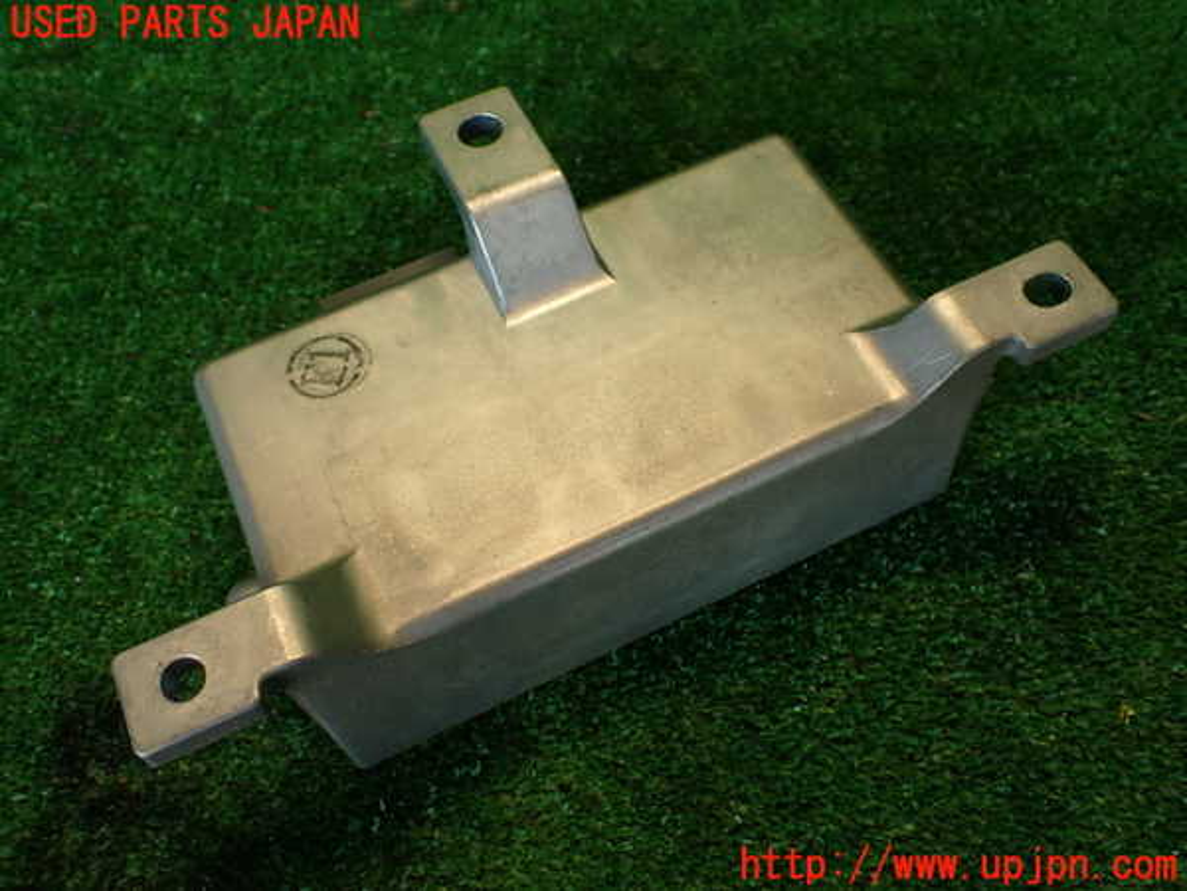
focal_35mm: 32
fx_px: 1097
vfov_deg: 44.2
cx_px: 594
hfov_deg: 56.8
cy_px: 446
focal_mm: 5.79
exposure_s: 1/60
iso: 125
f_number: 2.4
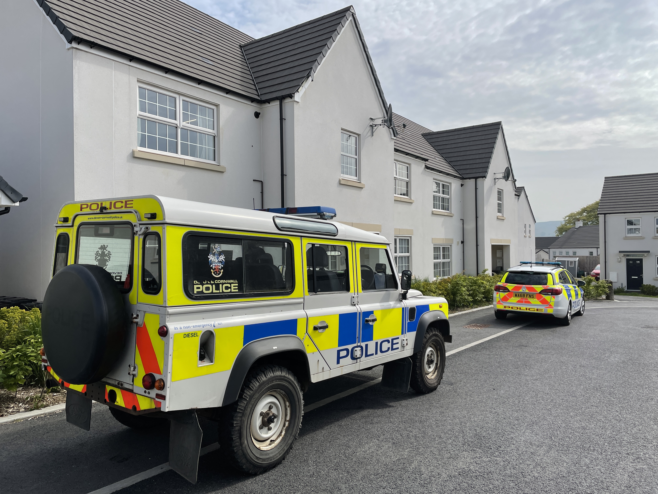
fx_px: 494
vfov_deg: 53.1
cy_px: 247
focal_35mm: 26
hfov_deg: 67.3
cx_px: 329
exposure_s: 1/4831
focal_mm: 4.2
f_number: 1.6
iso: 32
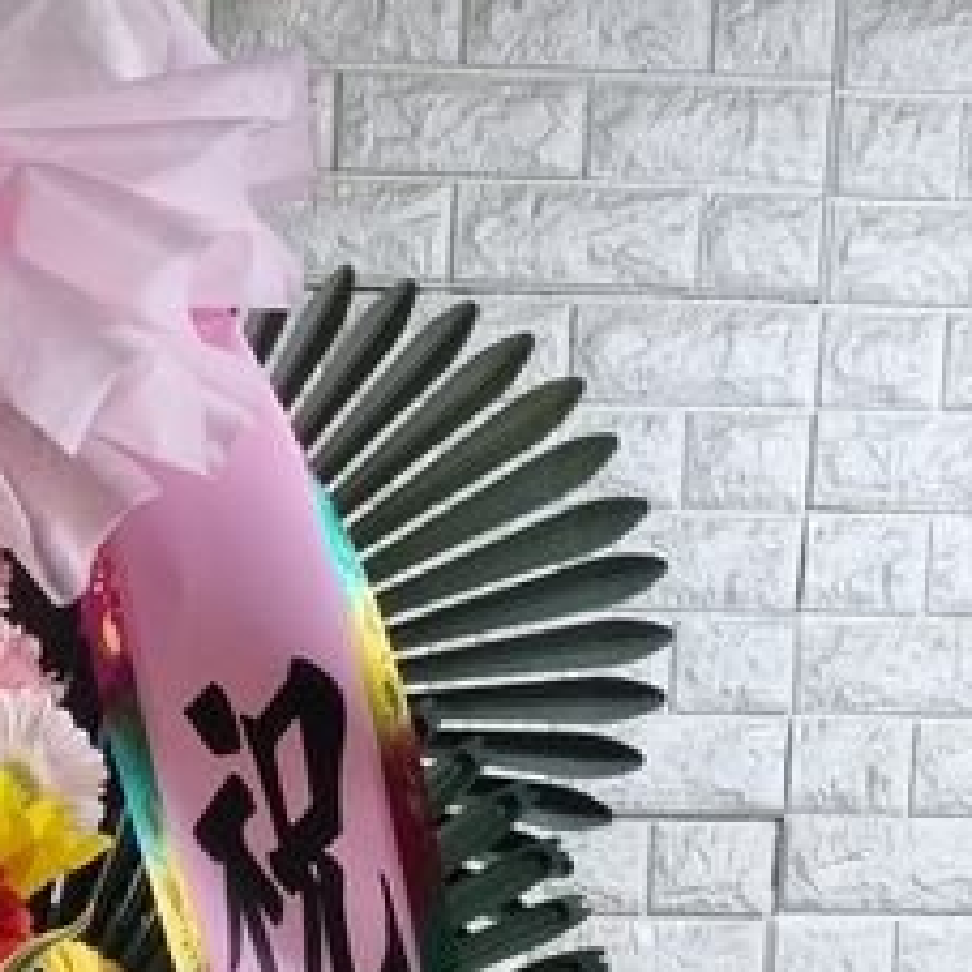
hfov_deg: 20.3
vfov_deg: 18.0
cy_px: 1640
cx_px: -124
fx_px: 2573
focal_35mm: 81
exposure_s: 1/120
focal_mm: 5.4
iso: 160
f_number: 1.8
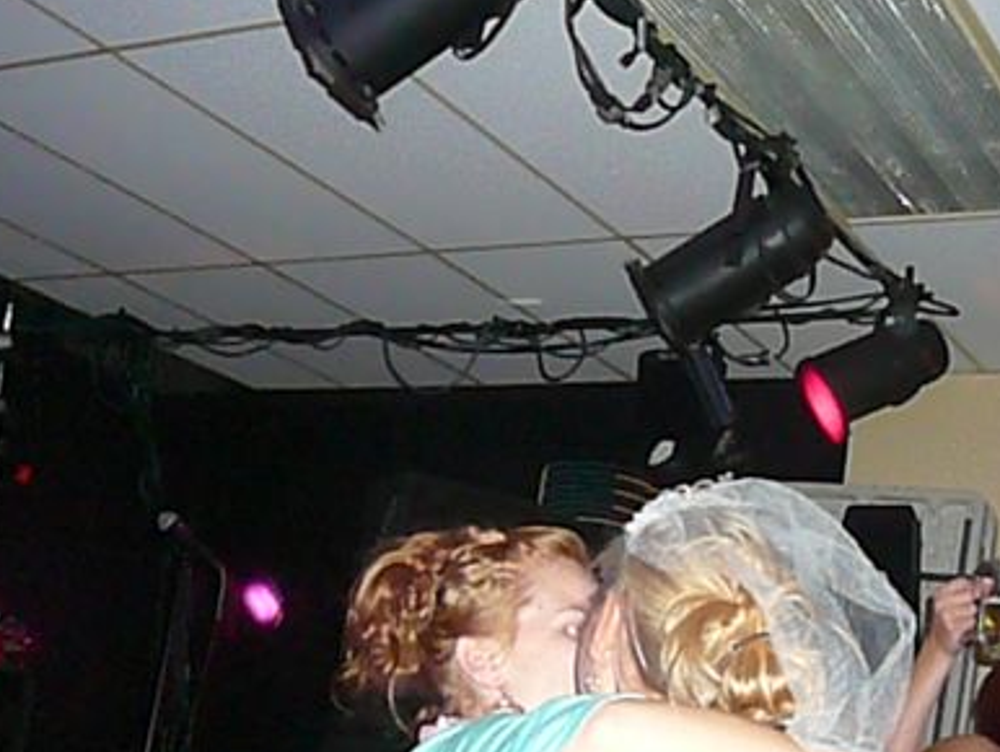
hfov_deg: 32.9
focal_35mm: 58
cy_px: 568
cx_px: 687
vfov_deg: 25.0
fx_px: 1677
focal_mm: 5.2
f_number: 2.8
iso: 800
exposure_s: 1/8
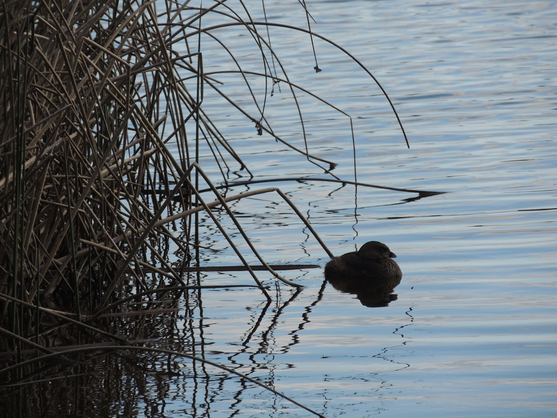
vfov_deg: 3.0
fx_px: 8045
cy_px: 209
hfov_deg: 4.0
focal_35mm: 500
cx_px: 278
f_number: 4.9
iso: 280
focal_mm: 89.1
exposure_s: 1/800
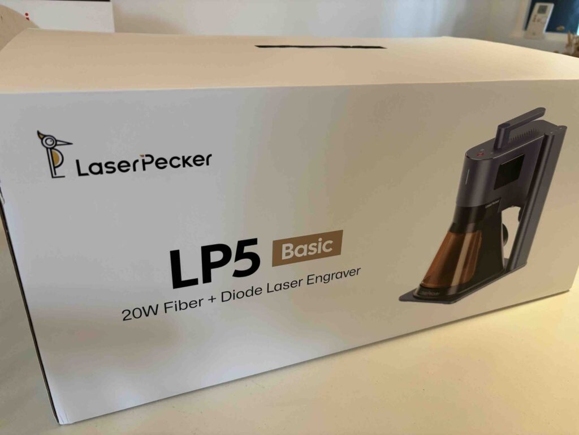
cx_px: 290
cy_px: 218
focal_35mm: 26
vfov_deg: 53.1
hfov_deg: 67.3
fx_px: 435
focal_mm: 5.96
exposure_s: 1/50
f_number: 1.6
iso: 160
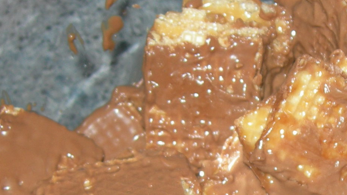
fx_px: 1058
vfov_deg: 10.4
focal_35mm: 115
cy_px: 235
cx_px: 301
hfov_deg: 18.4
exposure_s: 1/60.1
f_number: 2.8
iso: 50
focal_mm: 7.8
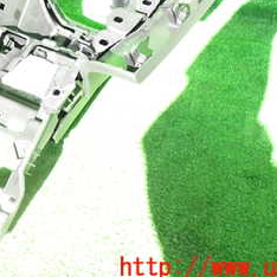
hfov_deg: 24.7
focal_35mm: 68
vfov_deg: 24.5
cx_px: 32
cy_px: 17
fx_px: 616
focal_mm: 5.4
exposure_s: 1/80
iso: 100
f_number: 2.3
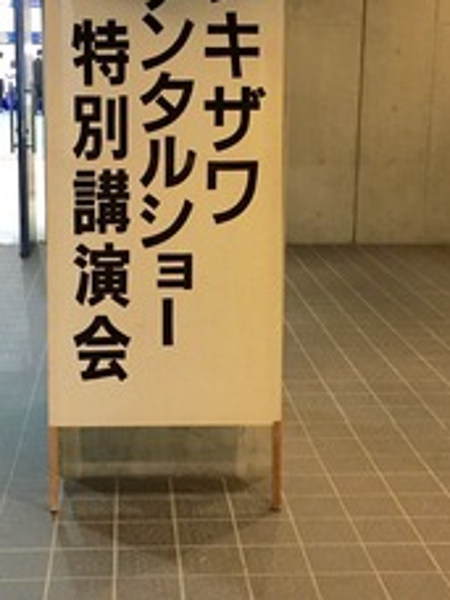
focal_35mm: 61
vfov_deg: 31.7
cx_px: 179
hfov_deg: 24.0
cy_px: 295
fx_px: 1057
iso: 250
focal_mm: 4.15
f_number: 2.2
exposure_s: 1/24
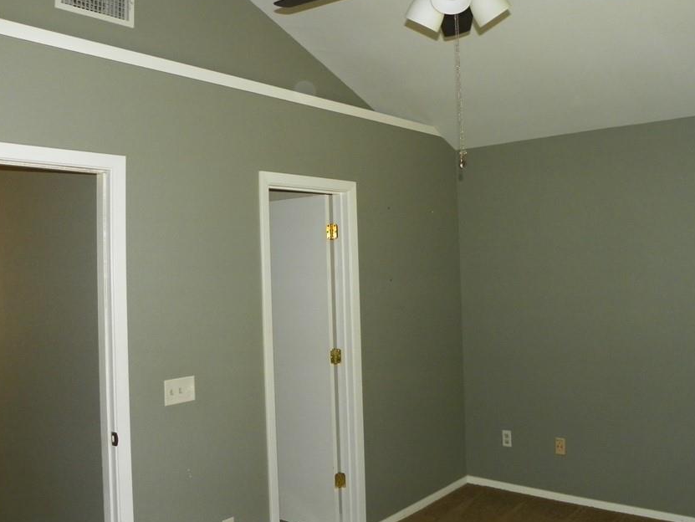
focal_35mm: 32
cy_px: 233
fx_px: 643
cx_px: 379
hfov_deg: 56.7
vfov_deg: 44.1
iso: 200
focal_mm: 4.6
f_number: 2.8
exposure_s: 1/30
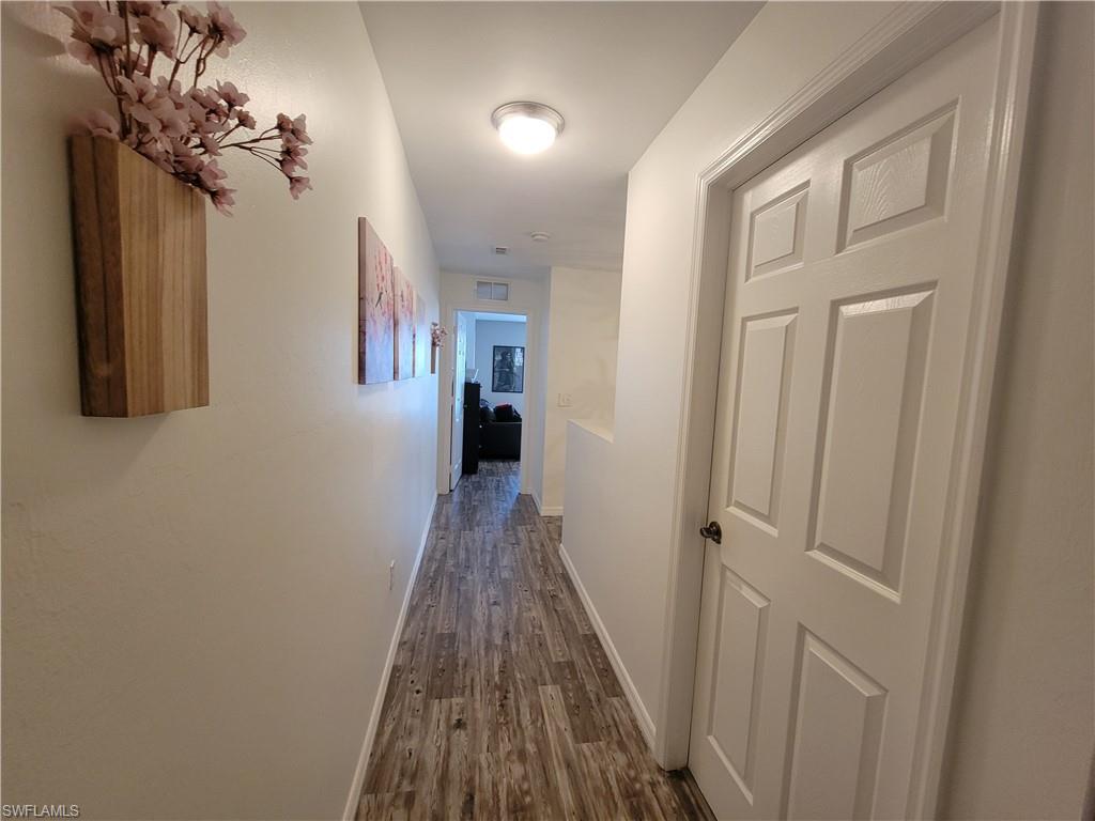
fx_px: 411
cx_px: 548
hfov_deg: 106.2
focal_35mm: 13
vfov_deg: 89.9
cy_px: 410
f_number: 2.2
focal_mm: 2.2
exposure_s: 1/30
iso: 400
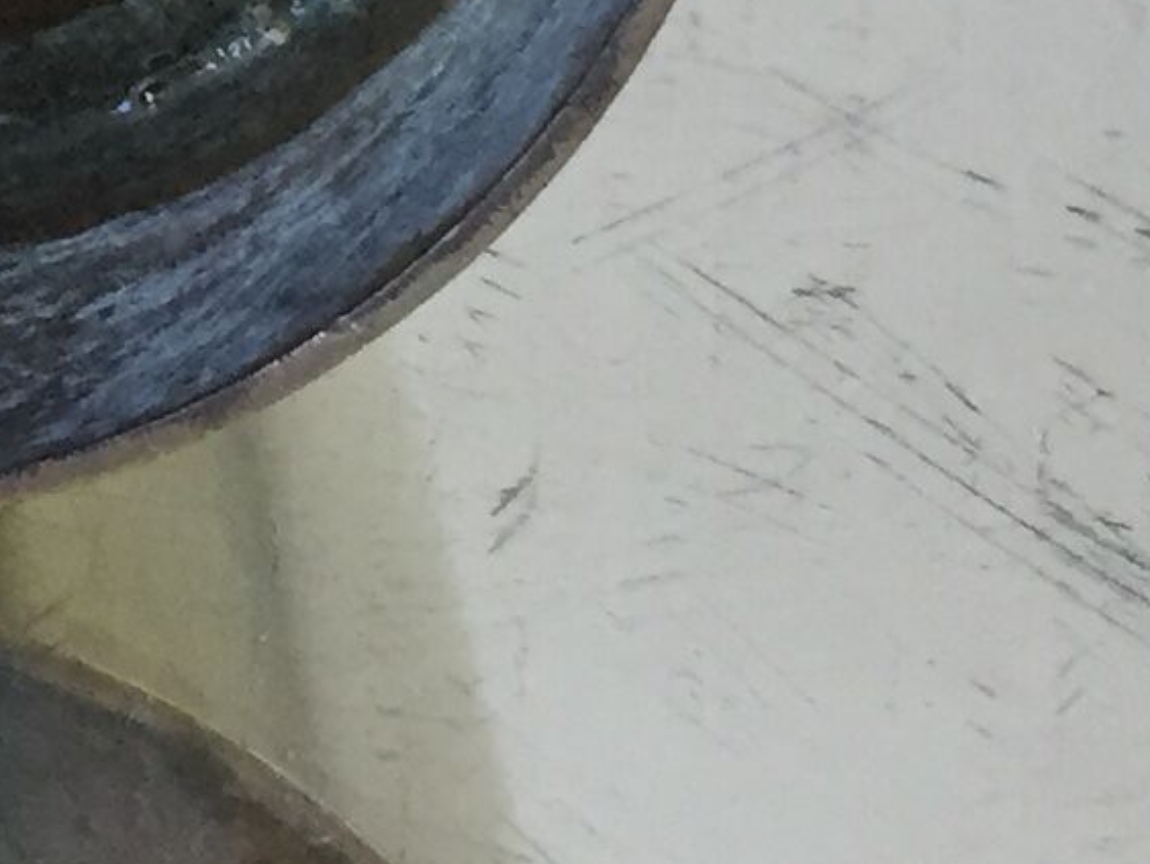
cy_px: -431
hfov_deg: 11.3
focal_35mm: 168
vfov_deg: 8.6
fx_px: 5585
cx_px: -578
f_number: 2.2
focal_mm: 4.15
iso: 64
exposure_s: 1/33
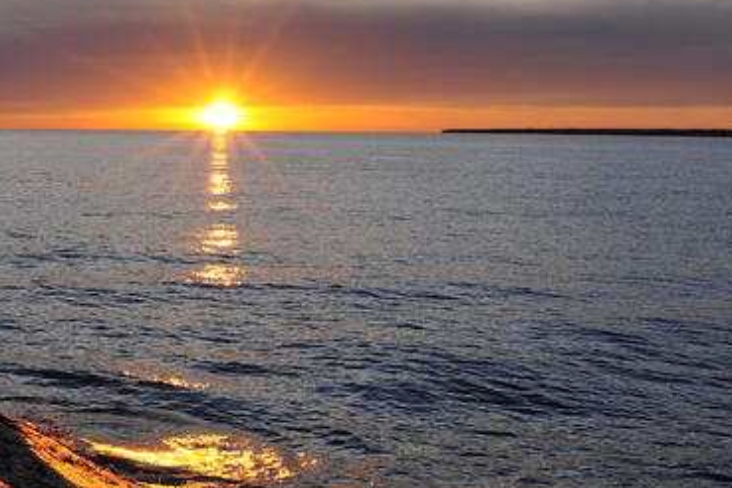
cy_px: 299
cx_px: 145
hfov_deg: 32.5
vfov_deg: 22.6
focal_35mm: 60
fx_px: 1220
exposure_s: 1/160
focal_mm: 20
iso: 160
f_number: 9
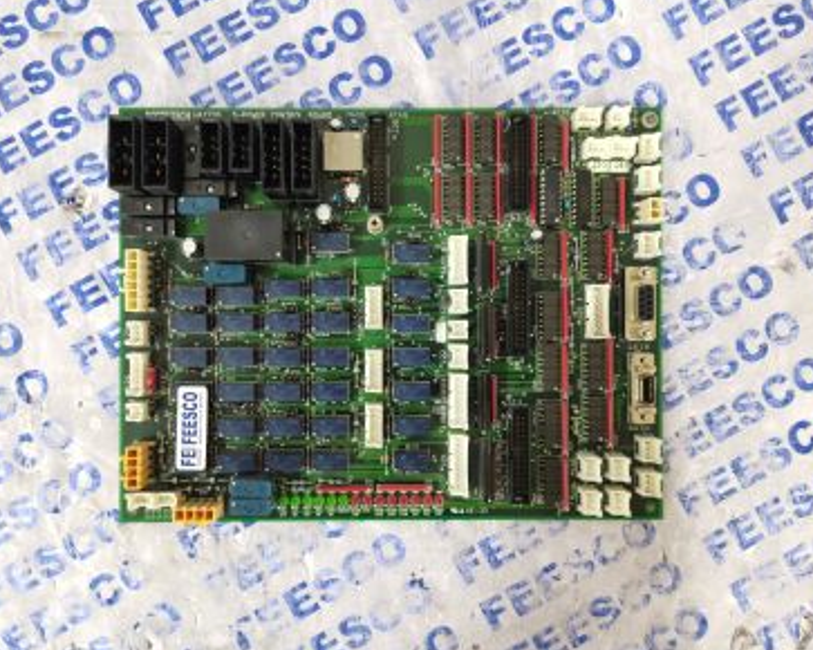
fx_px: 673
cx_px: 387
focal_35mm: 28
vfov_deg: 51.5
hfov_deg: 62.2
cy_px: 325
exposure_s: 1/20
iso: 800
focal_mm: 5.58
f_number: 1.8
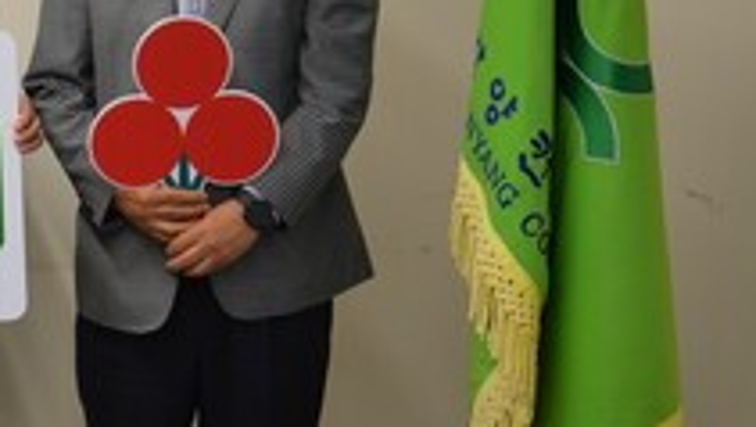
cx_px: -254
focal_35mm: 93
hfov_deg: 20.6
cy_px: 48
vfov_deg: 12.9
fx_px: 1875
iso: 400
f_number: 5
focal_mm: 21
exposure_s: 1/100
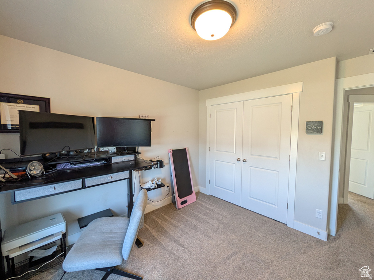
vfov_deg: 85.7
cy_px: 140
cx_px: 187
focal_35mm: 14
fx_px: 151
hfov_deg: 102.1
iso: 189
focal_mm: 1.83
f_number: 2.2
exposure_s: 1/60
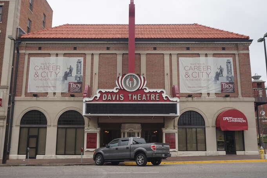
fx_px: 252
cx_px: 132
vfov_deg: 38.9
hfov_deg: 55.8
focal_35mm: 34
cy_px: 87
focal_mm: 20
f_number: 5.6
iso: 100
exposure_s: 1/80
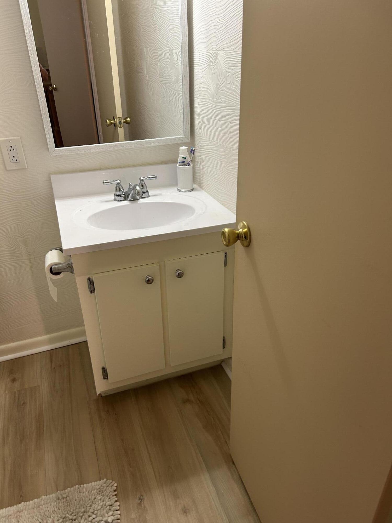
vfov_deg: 67.3
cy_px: 262
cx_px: 196
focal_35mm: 26
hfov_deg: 53.1
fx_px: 393
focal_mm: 5.7
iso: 125
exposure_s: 1/60
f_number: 1.5
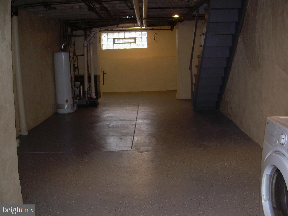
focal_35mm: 38
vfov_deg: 37.7
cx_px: 144
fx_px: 316
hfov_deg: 49.0
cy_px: 108
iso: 50
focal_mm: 6.3
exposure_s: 1/60
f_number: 2.8
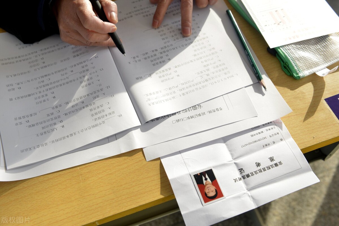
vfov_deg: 33.4
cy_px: 113
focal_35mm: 40
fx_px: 377
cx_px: 170
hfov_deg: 48.5
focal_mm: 40
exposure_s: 1/60
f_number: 5.6
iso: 800
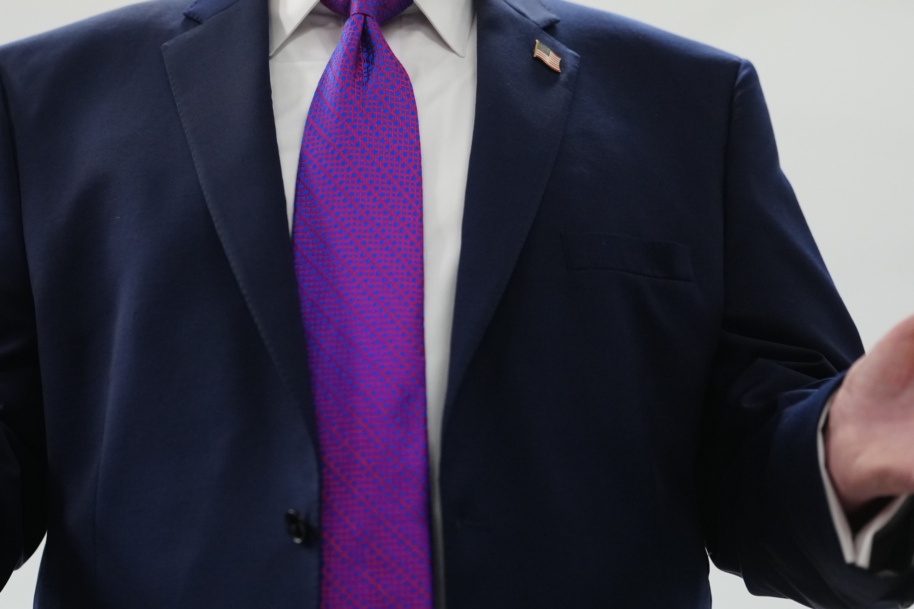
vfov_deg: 9.4
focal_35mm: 146
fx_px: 3706
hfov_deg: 14.0
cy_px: 123
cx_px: 331
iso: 2000
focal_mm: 81
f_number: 2
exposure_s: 1/400
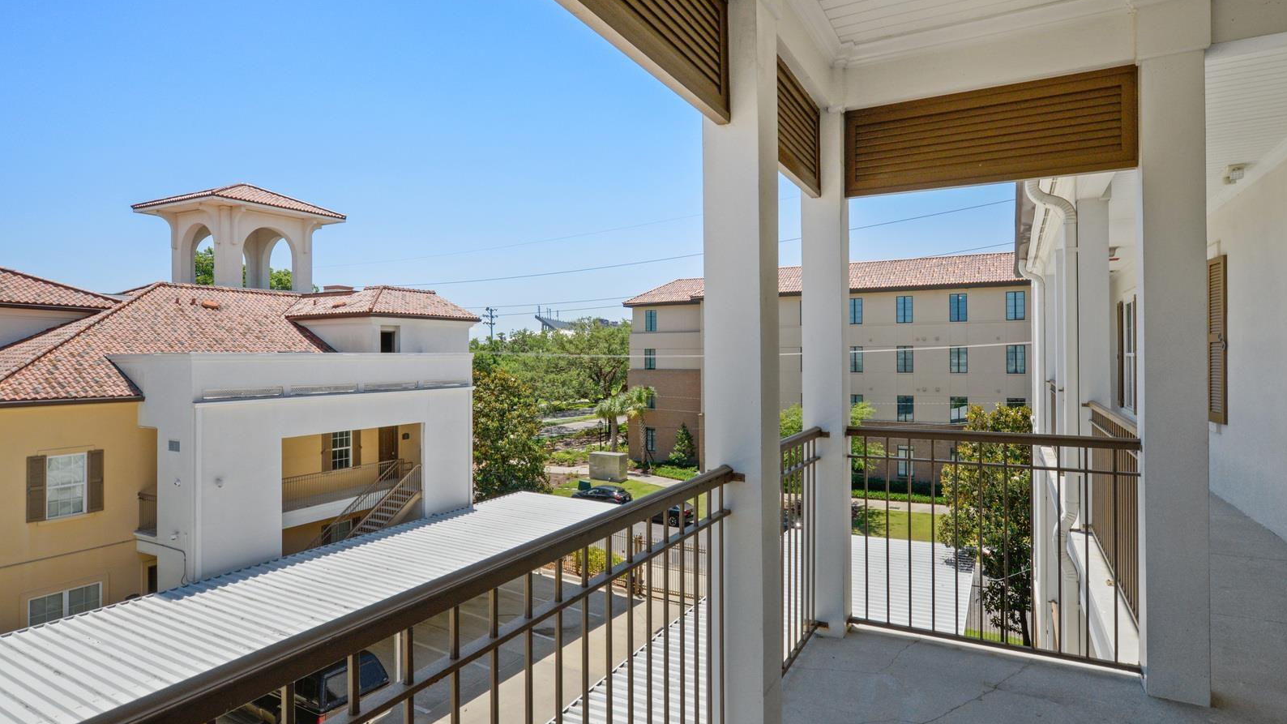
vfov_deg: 58.3
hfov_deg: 89.6
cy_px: 359
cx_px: 648
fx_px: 648
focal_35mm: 19
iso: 800
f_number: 11
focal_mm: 18
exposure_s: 1/750
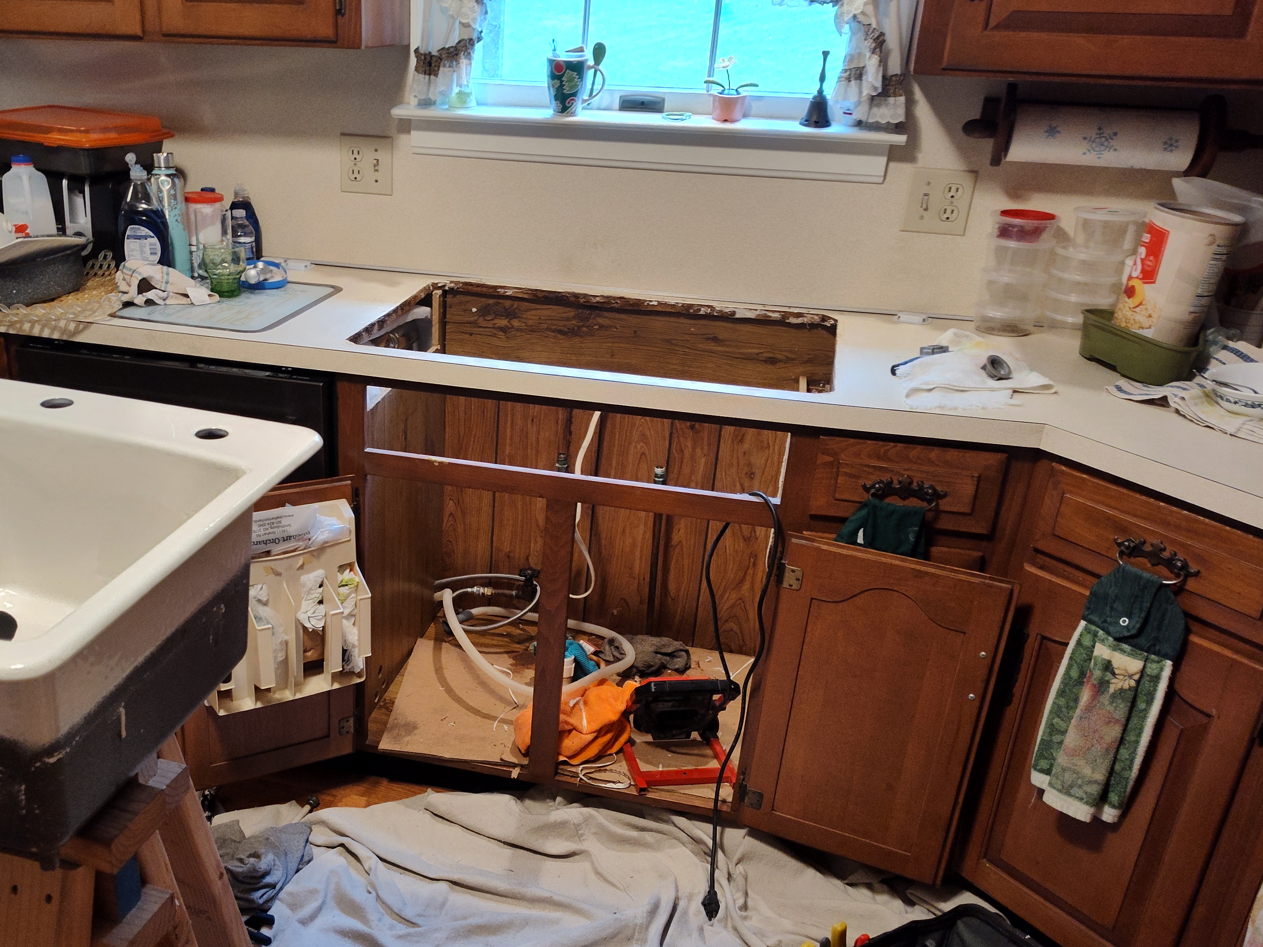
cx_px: 450
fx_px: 1168
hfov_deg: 55.9
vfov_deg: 43.9
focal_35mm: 32
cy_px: 571
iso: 306
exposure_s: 1/60
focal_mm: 5.56
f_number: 1.88
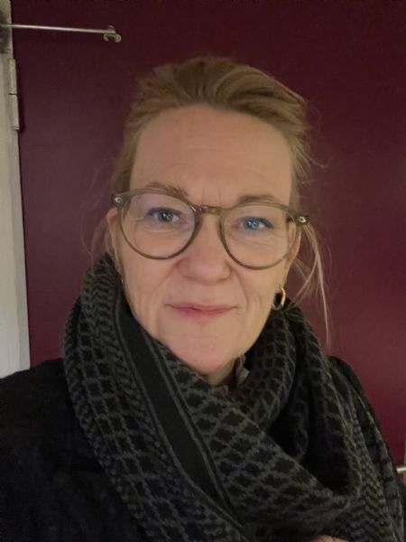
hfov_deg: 46.8
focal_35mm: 30
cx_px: 203
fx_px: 469
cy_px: 271
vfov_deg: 60.0
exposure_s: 1/17
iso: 800
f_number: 2.2
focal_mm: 2.71
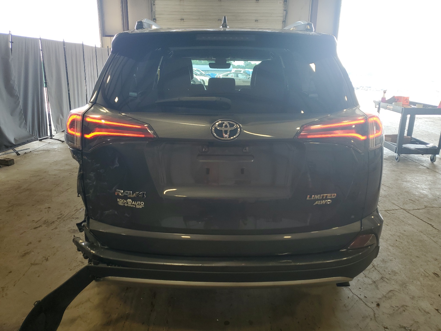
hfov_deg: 67.3
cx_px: 220
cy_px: 166
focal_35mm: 26
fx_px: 331
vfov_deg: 53.1
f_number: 1.5
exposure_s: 1/120
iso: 50
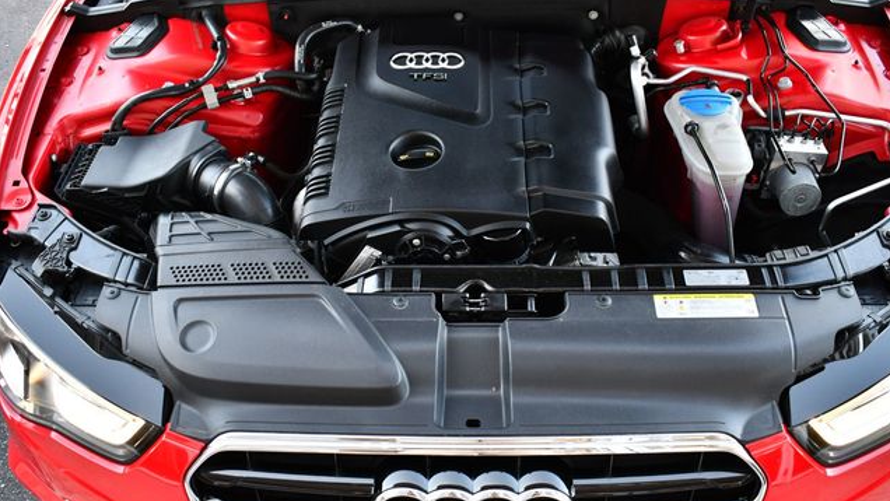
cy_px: 252
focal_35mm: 38
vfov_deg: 31.2
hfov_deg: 52.8
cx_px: 445
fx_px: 897
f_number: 3.5
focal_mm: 18
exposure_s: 1/250
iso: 640
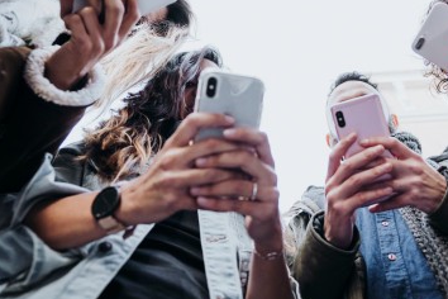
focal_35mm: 39
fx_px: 485
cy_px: 84
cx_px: 296
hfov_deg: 48.8
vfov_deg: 33.7
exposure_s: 1/200
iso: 1000
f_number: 2.8
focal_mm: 23
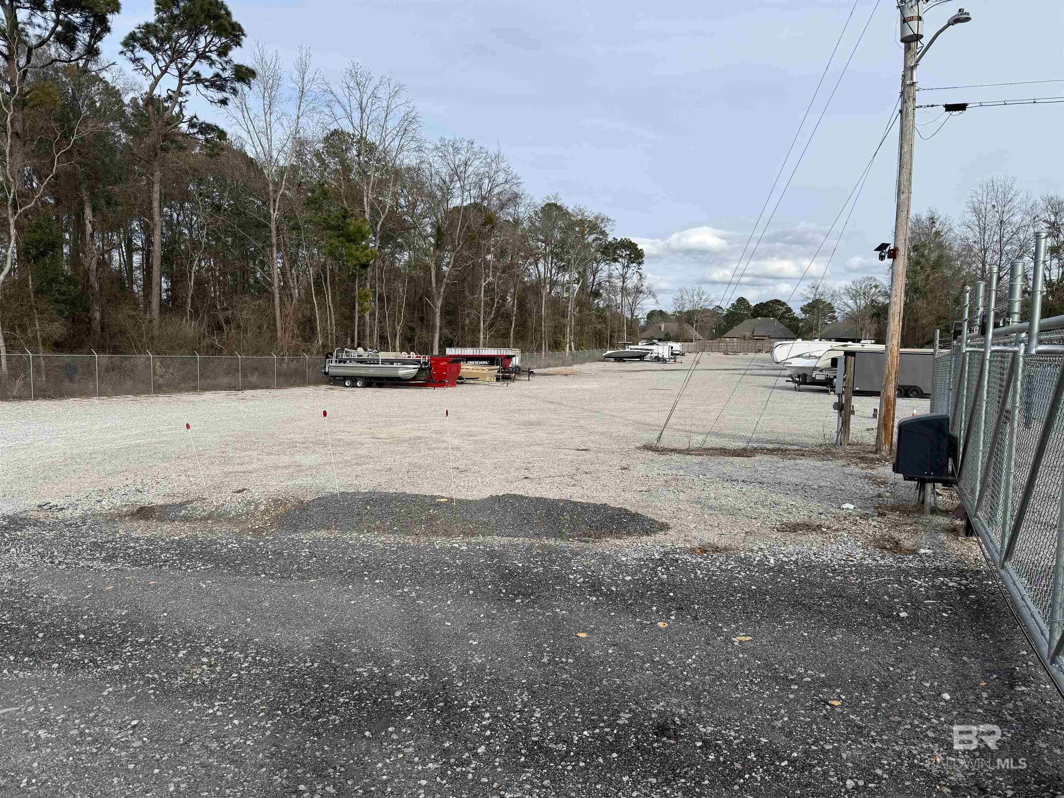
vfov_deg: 56.8
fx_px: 738
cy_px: 399
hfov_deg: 71.6
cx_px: 532
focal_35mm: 24
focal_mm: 6.76
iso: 80
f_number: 1.78
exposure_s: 1/3584
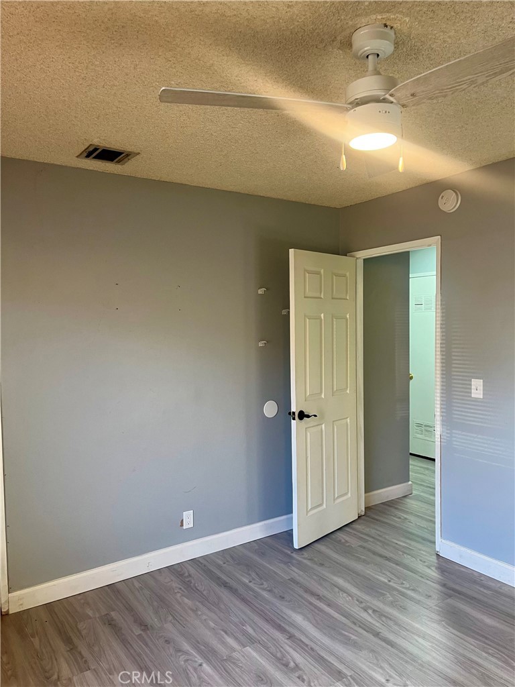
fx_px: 516
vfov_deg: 67.3
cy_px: 344
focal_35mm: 26
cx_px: 258
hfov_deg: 53.1
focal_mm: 5.1
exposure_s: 1/60
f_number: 1.6
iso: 100
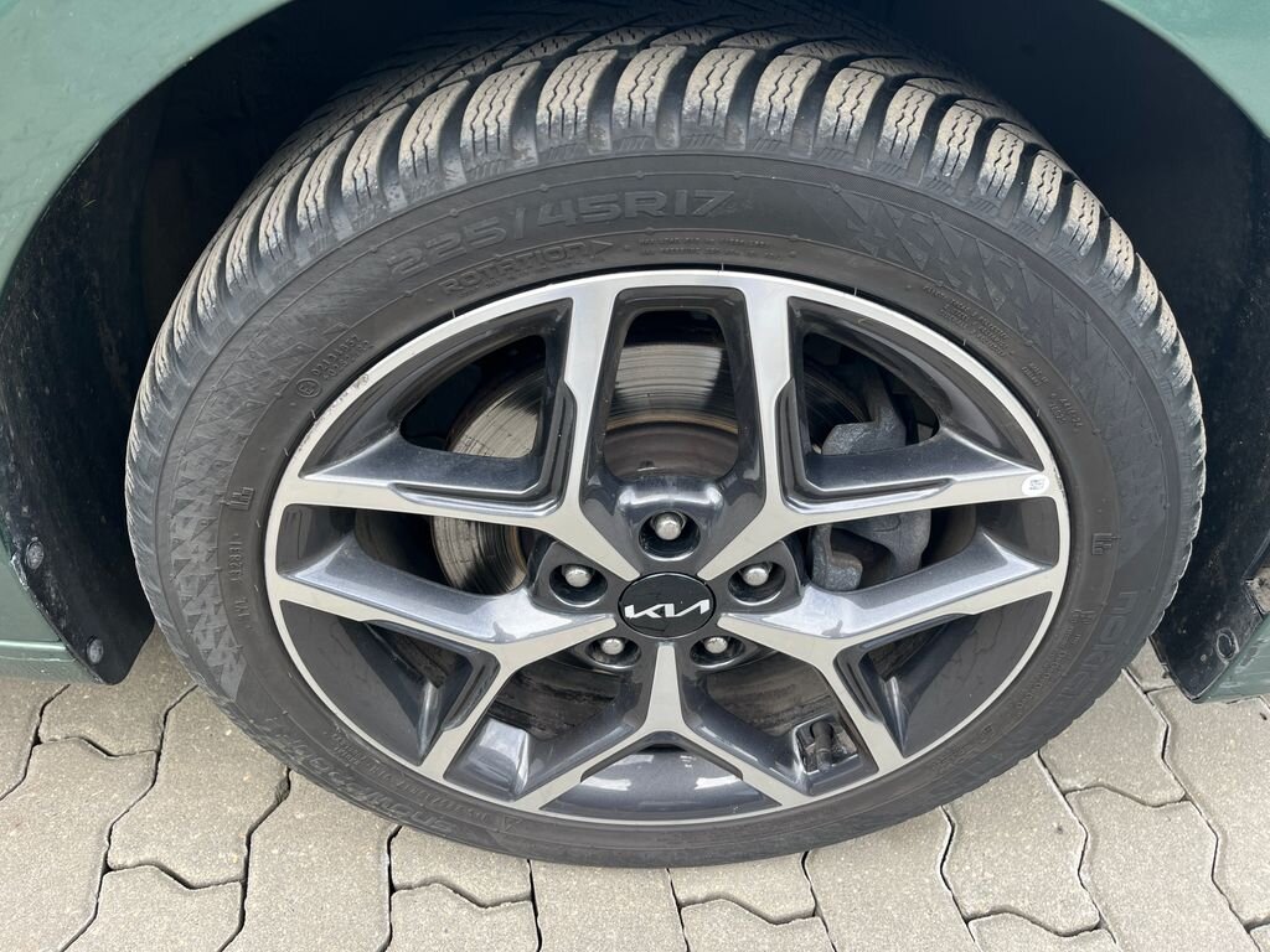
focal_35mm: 26
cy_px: 476
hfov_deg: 67.3
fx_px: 954
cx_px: 635
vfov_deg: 53.1
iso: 40
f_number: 1.6
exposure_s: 1/121
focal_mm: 5.1
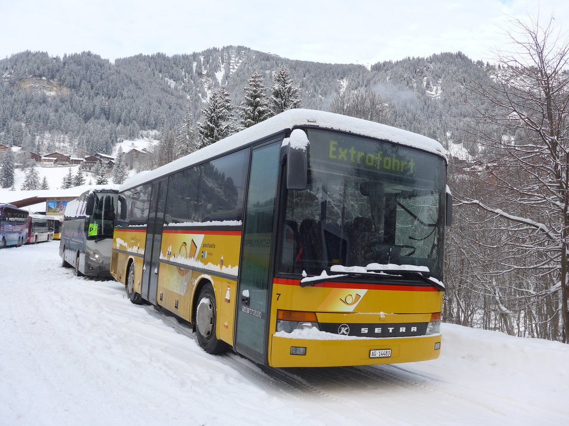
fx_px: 477
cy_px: 213
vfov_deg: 48.2
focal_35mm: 29
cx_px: 284
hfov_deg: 61.7
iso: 80
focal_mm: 6
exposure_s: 1/400
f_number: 2.8
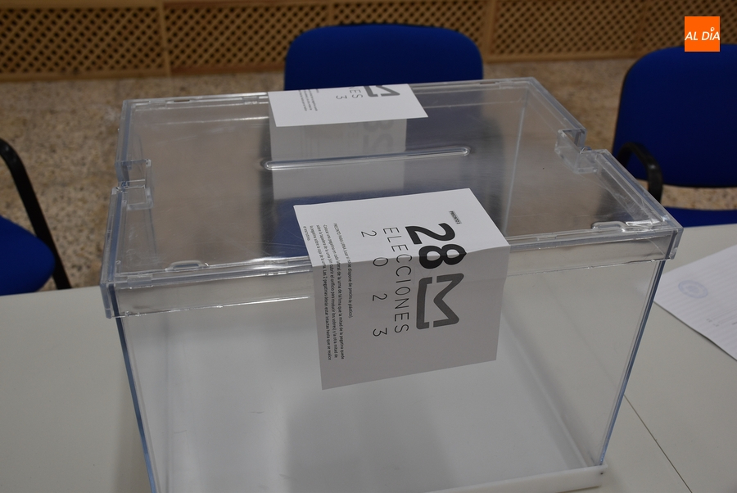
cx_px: 368
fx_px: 738
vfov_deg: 37.0
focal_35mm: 36
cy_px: 246
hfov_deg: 53.1
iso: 400
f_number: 5.6
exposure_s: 1/125
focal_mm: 24
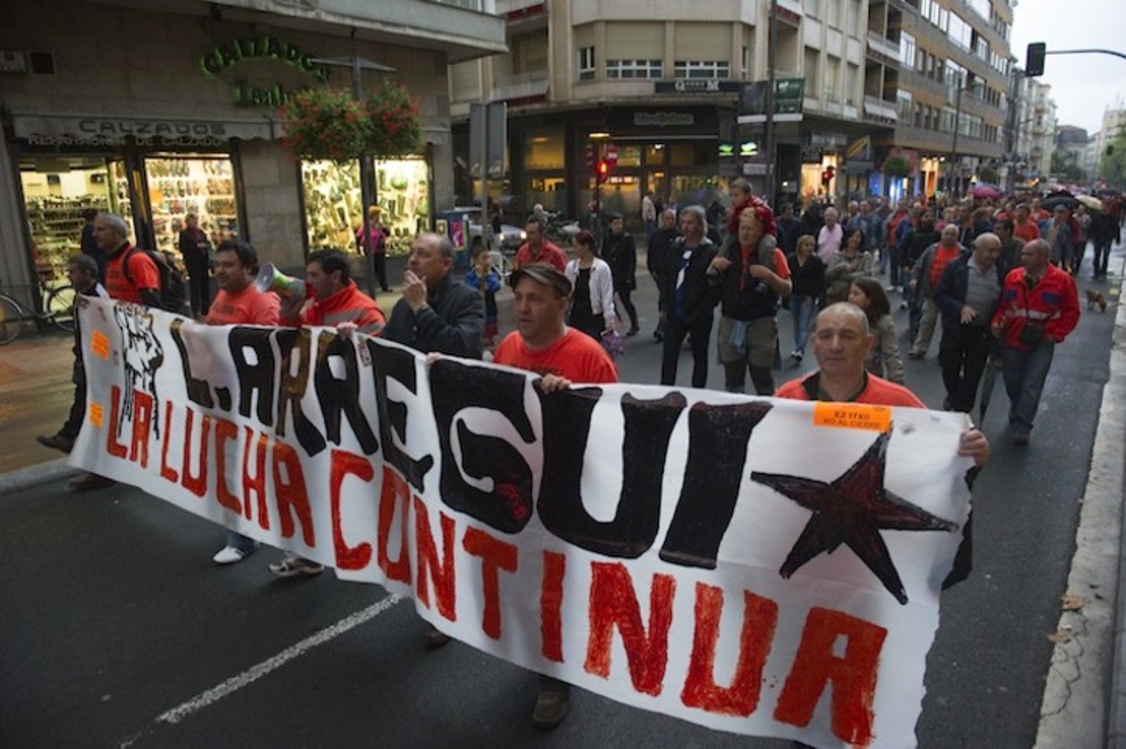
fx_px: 750
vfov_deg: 53.1
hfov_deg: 73.8
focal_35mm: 24
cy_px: 374
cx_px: 563
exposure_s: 1/250
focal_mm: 24
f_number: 3.5
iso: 1600
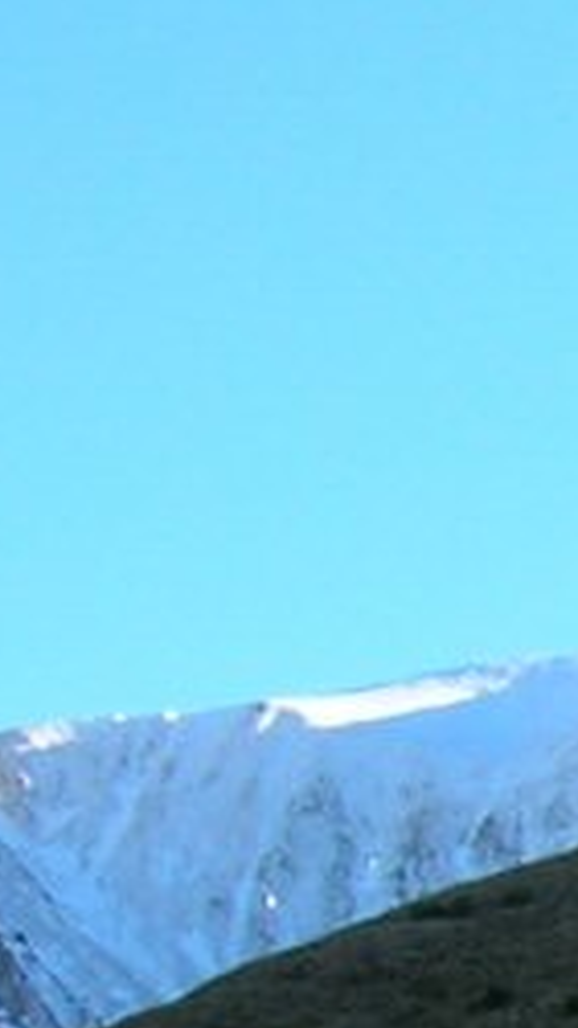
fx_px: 6628
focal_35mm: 243
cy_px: 1188
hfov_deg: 4.7
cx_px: 1843
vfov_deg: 8.8
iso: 50
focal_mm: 7
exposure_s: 1/113
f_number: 5.2
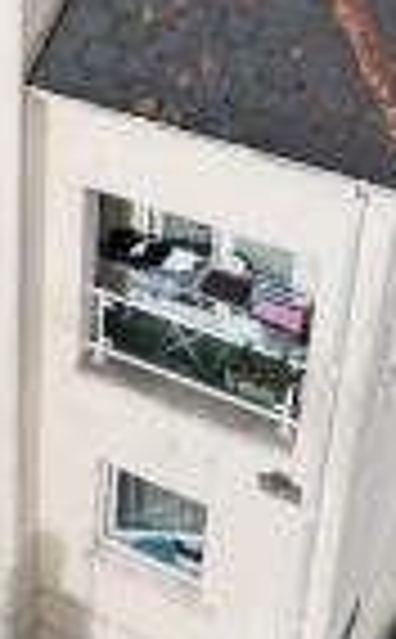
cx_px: -38
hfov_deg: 16.5
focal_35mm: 76
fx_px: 1320
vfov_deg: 26.5
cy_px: 97
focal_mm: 6.72
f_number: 1.7
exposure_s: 1/3200
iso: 140
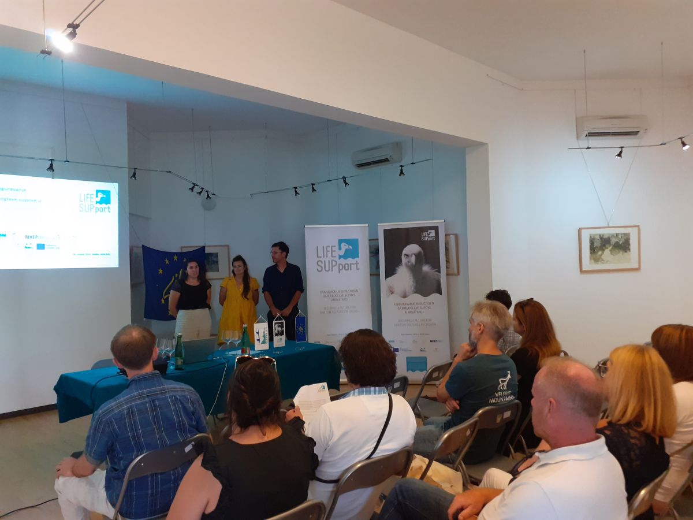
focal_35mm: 27
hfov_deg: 65.3
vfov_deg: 51.4
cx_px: 346
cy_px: 260
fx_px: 541
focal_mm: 3.6
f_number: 1.9
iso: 200
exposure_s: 1/50
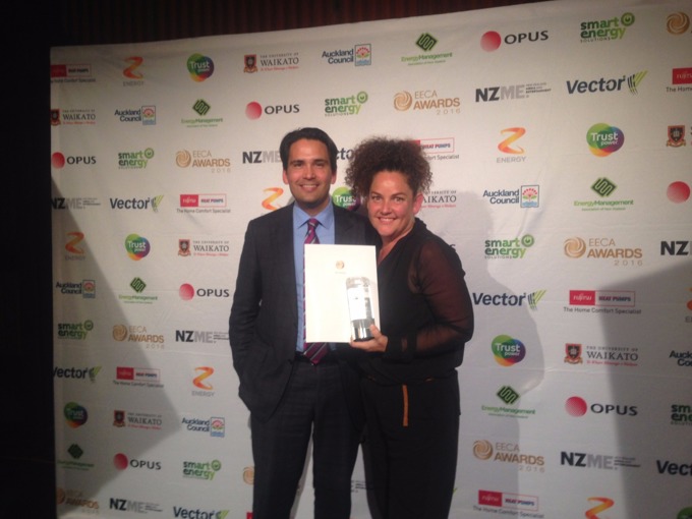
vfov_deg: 42.9
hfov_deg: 55.4
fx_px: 660
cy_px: 260
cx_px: 346
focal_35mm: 33
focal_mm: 4.12
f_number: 2.4
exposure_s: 1/20
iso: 80
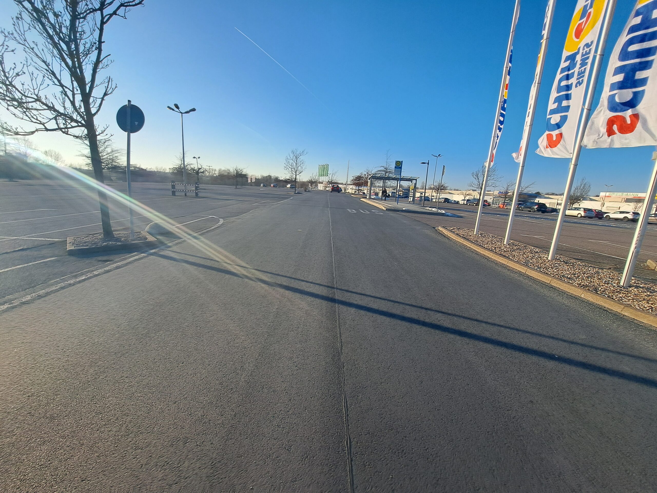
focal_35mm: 13
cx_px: 328
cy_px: 246
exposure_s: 1/1435
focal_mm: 1.74
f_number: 2.2
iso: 50
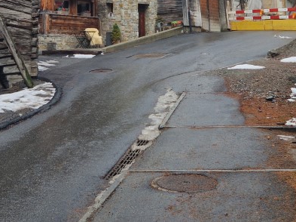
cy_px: -66
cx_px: 115
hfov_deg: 32.1
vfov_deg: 22.0
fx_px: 513
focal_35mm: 60
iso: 50
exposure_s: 1/237
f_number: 1.8
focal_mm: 5.4
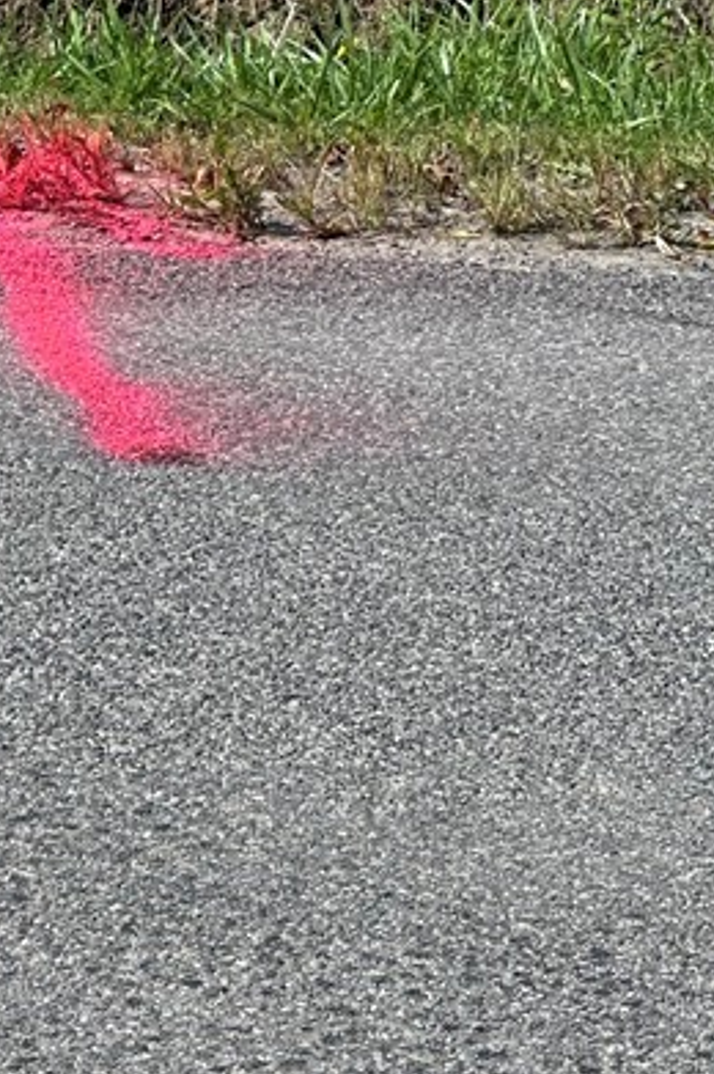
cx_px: 401
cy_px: 813
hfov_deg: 6.5
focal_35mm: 210
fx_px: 6258
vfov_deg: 9.8
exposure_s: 1/251
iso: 32
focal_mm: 9
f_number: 2.8
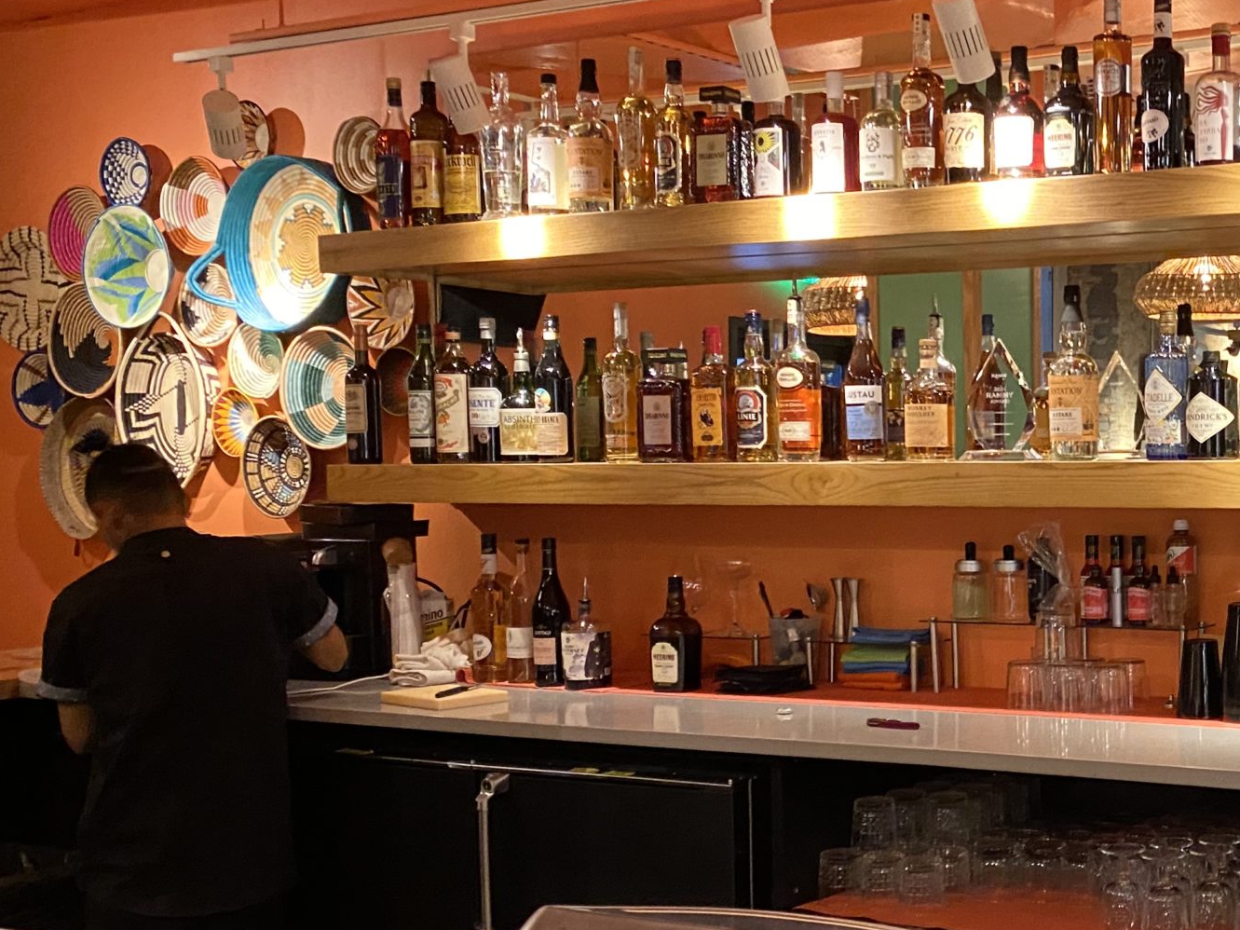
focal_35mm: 50
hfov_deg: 35.5
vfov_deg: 29.1
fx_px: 1791
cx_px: 1159
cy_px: 530
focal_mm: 4.25
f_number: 1.8
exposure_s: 1/30
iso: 500
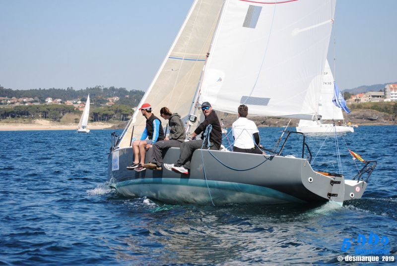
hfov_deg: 20.0
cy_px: 133
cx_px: 198
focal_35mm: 102
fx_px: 1127
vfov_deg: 13.5
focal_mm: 68
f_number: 5.6
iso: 100
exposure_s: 1/500
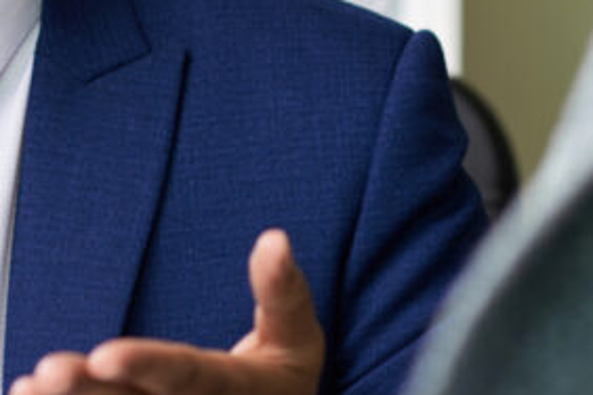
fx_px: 5090
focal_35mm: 309
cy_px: -26
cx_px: 151
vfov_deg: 4.4
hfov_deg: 6.7
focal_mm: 85
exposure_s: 1/160
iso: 125
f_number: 3.2
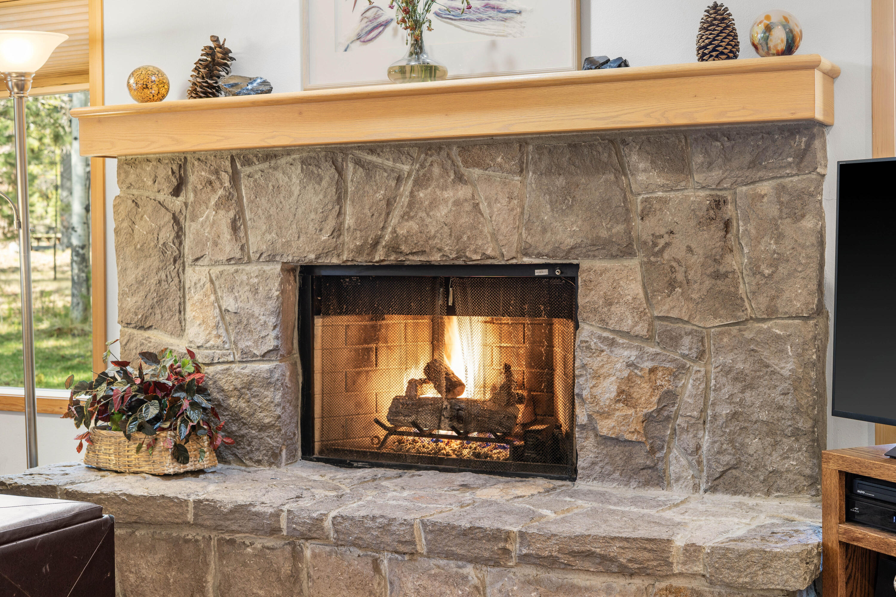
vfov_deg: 27.0
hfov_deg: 39.6
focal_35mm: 50
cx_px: 448
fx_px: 1244
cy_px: 298
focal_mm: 50
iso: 100
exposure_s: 1/1.25
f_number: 5.6
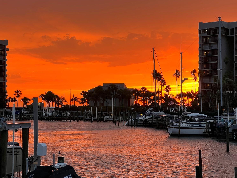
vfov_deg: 17.8
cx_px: 112
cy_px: 92
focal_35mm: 83
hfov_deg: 23.6
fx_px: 568
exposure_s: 1/99
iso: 200
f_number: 2.8
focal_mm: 9
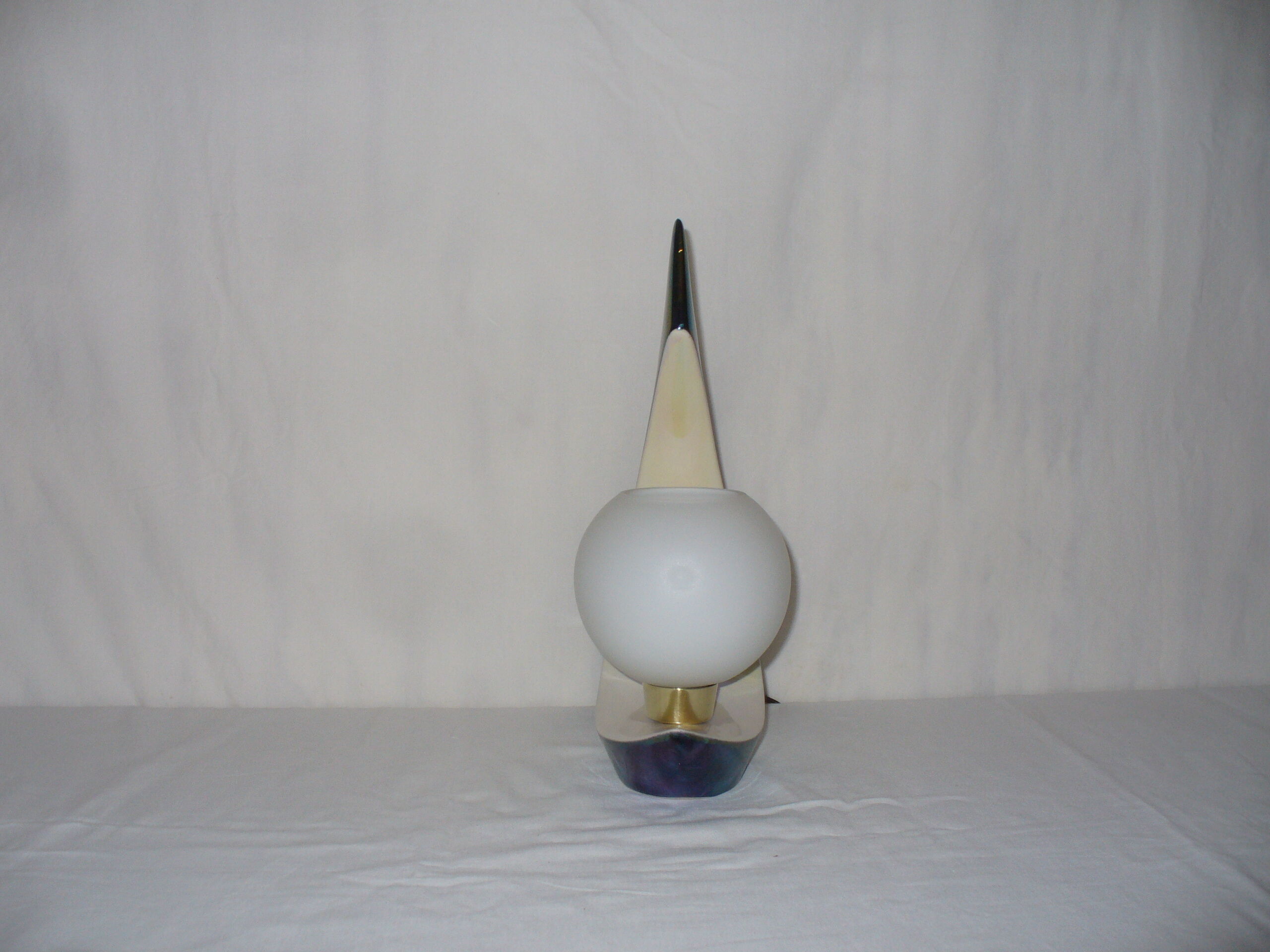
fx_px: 1357
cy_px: 476
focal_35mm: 37
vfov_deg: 38.7
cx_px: 635
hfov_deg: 50.1
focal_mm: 6.1
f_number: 2.8
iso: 100
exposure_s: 1/30
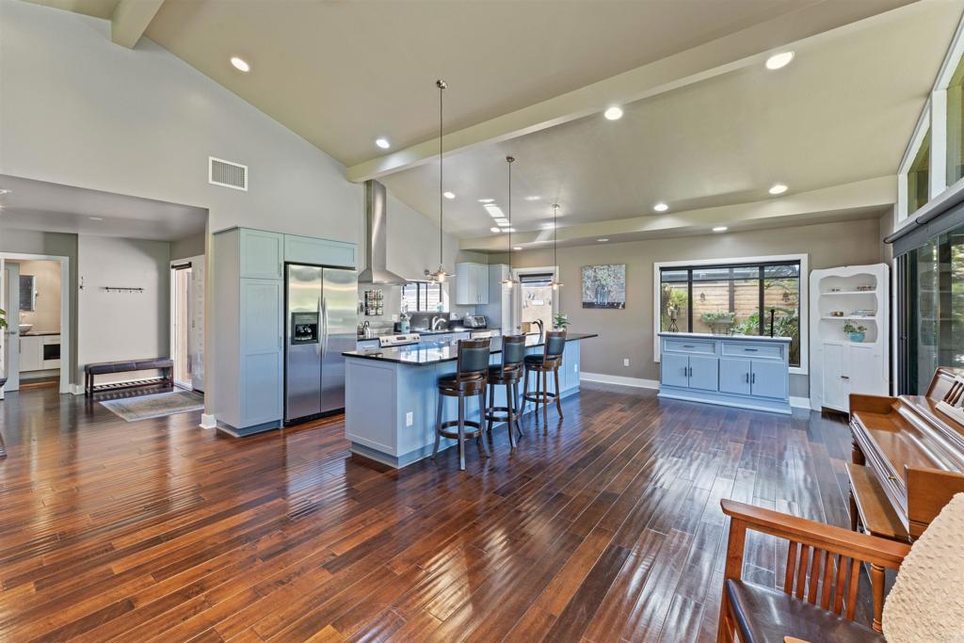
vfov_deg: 81.2
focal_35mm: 14
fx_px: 375
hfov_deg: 104.2
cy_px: 322
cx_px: 482
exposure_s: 1/2
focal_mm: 14
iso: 640
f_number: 10
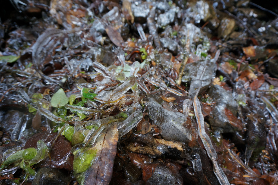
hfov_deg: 73.8
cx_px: 139
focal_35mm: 24
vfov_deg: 53.1
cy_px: 92
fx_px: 185
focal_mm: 16
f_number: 4
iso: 400
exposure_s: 1/60
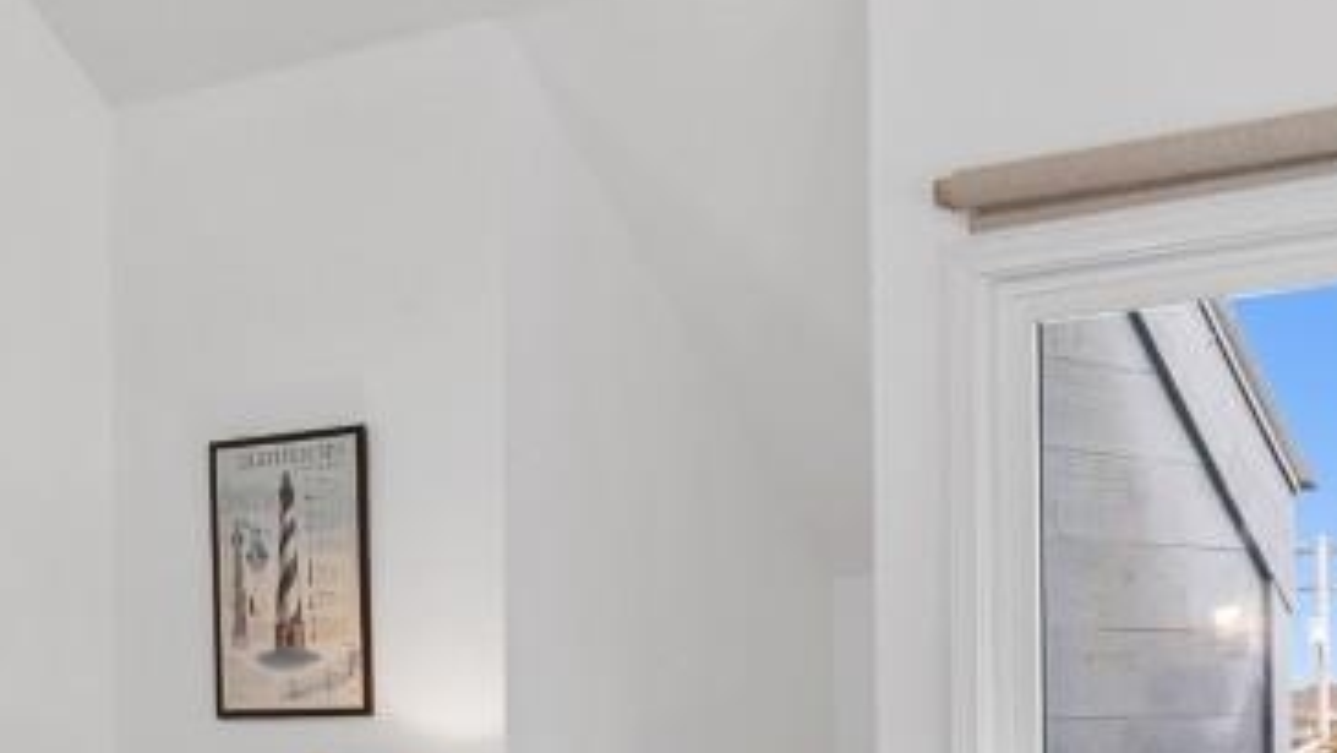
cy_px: 661
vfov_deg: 17.0
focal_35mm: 70
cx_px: 371
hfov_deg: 29.8
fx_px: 2482
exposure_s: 1/4
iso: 100
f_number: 4.5
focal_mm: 10
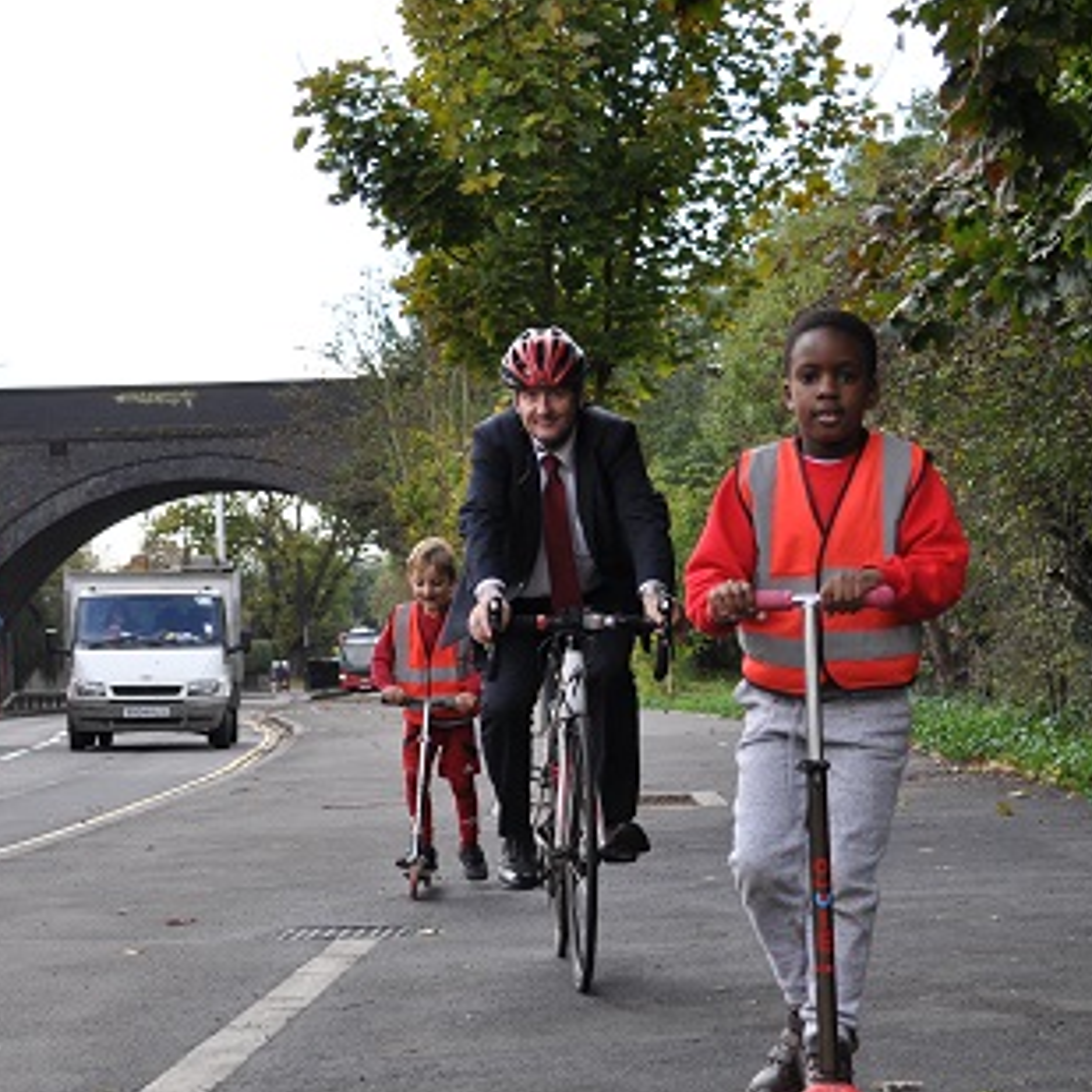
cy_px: 686
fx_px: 3355
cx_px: 530
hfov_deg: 18.5
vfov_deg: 18.5
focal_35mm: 94
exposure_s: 1/200
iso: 200
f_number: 7.1
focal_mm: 38
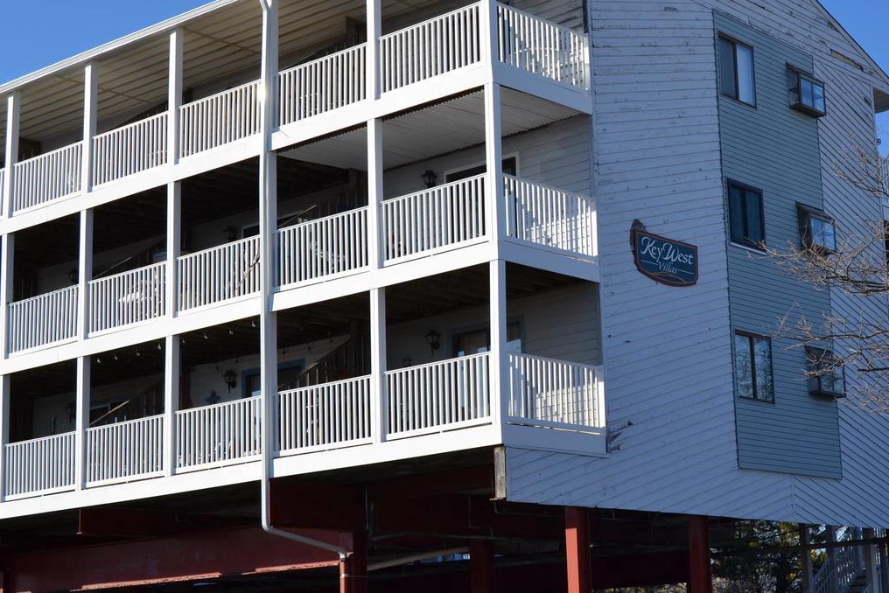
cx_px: 606
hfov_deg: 29.4
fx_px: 1680
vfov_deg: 20.0
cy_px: 252
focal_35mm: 68
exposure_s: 1/250
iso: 100
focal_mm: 32
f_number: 8
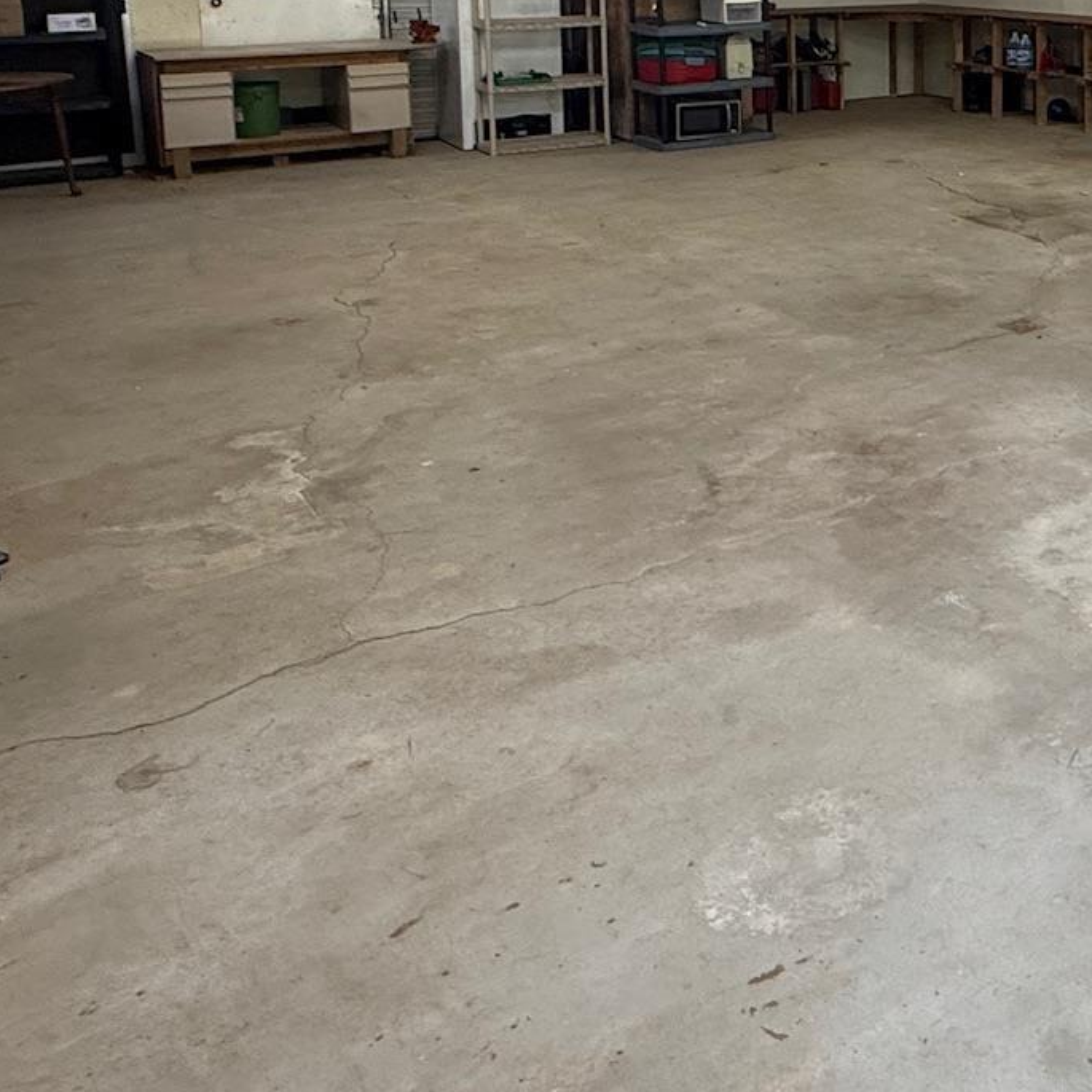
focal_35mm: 37
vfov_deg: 40.8
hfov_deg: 38.2
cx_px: 1169
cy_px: 72
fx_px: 1321
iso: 200
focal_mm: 2.22
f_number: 2.2
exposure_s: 1/120
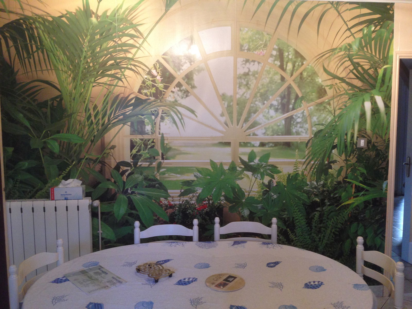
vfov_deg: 42.9
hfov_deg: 55.4
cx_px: 206
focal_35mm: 33
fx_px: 393
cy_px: 154
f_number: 2.4
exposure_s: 1/20
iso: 160
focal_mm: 4.12
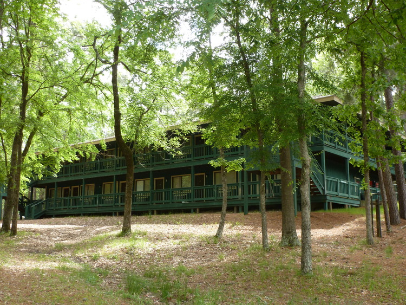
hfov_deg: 49.0
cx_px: 203
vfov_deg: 37.7
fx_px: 446
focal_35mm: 38
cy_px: 152
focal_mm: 6.8
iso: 160
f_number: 3.8
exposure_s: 1/60
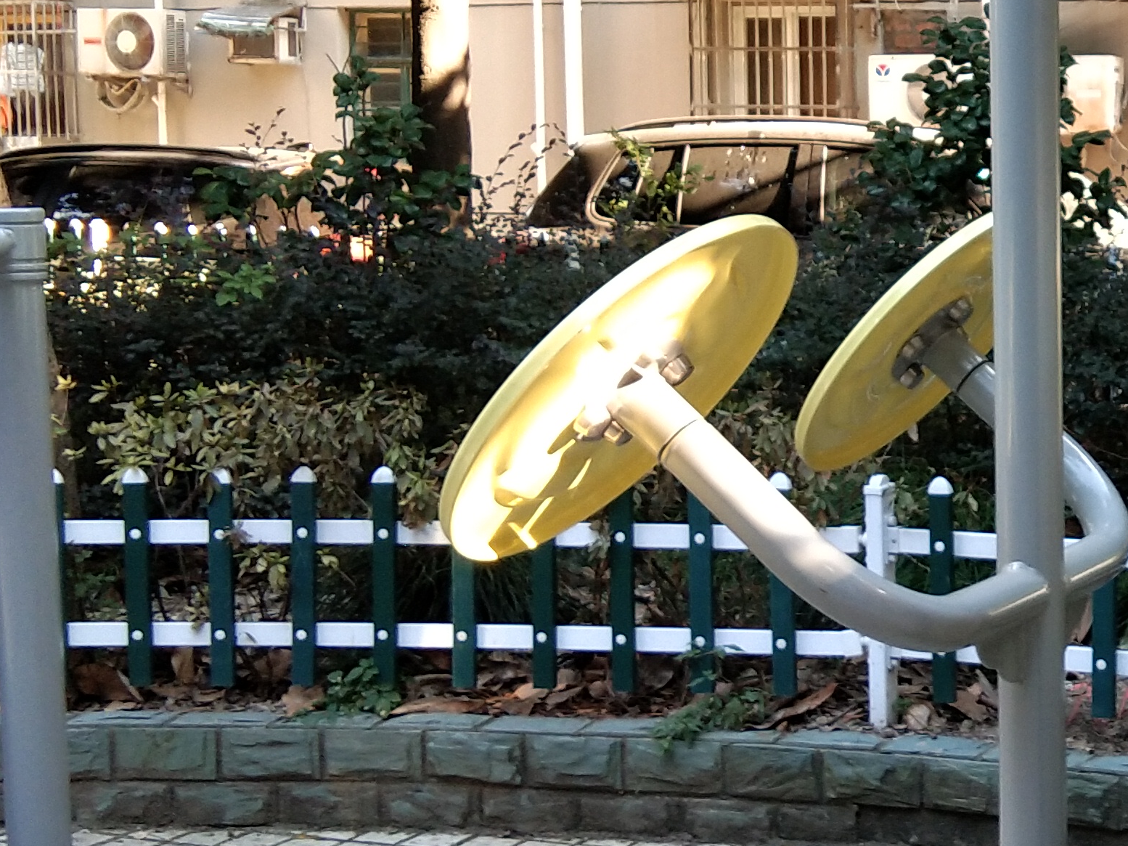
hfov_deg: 22.3
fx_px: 2704
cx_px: 1240
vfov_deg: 17.8
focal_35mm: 83
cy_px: 414
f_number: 2.2
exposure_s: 1/50
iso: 80
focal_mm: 3.69
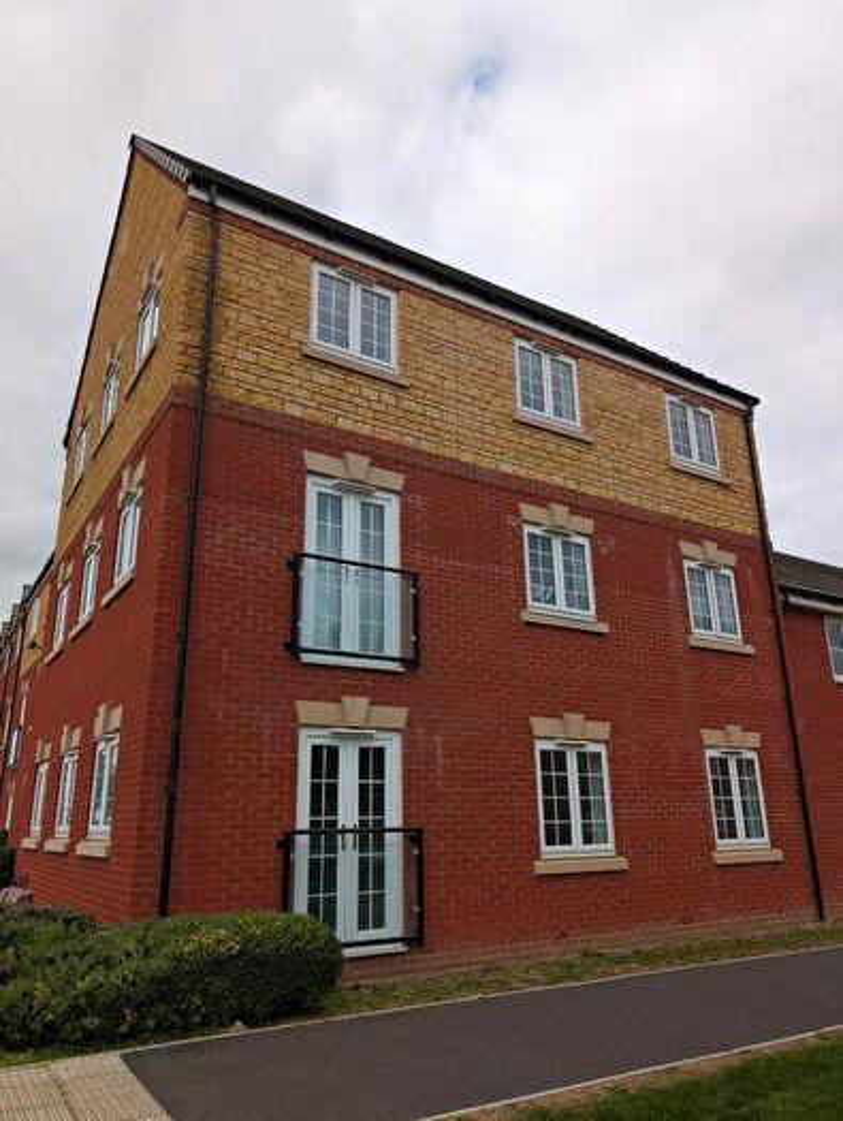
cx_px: 422
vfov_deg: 71.5
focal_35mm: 24
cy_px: 560
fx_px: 778
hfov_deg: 56.9
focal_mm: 6.9
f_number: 1.68
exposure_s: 1/1250
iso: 23
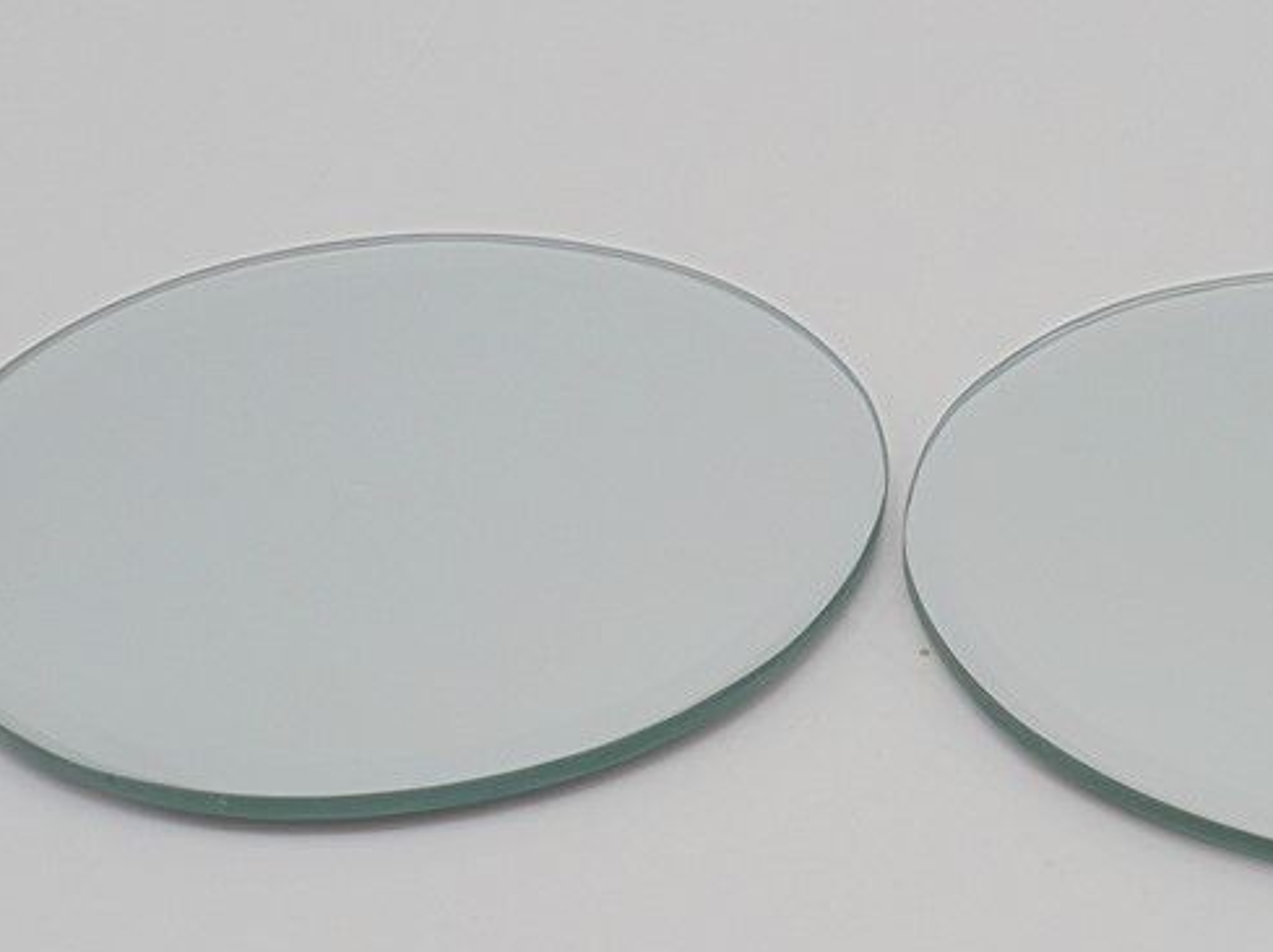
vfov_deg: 20.9
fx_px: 2572
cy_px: 587
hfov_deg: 27.5
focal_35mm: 70
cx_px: 919
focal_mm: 6.9
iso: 100
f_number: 4.2
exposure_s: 1/320
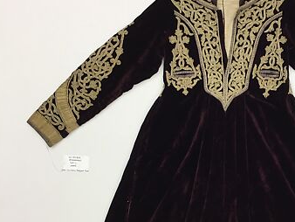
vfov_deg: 26.4
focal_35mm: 55
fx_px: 469
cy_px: 154
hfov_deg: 34.1
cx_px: 223
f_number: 2.4
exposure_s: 1/40
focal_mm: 3.3
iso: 32
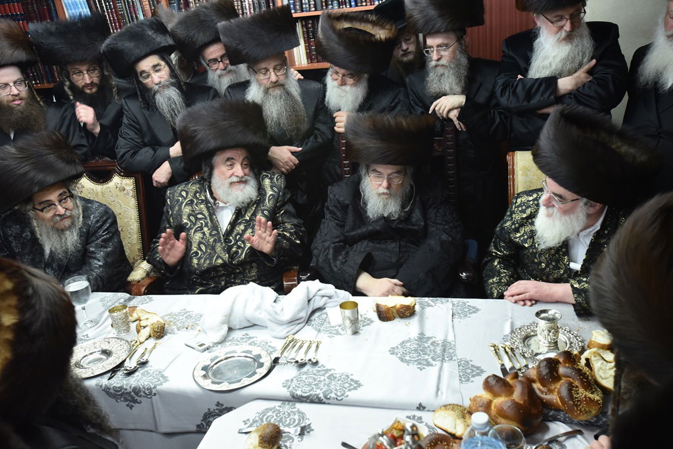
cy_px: 224
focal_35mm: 35
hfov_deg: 54.4
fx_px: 654
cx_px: 336
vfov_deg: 37.9
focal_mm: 35
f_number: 6.3
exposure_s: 1/80
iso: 2000
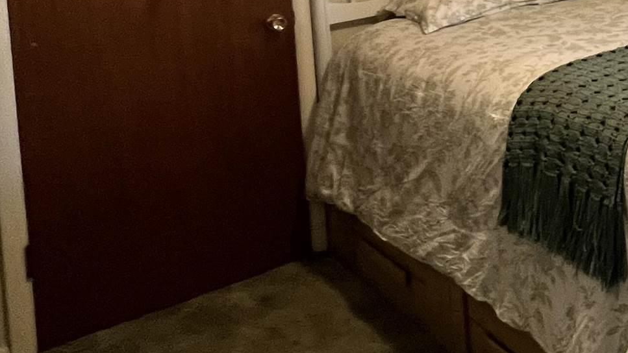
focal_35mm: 45
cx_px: 737
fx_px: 749
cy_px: -123
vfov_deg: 23.1
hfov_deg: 36.2
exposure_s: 1/60
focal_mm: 1.57
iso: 400
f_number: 1.8
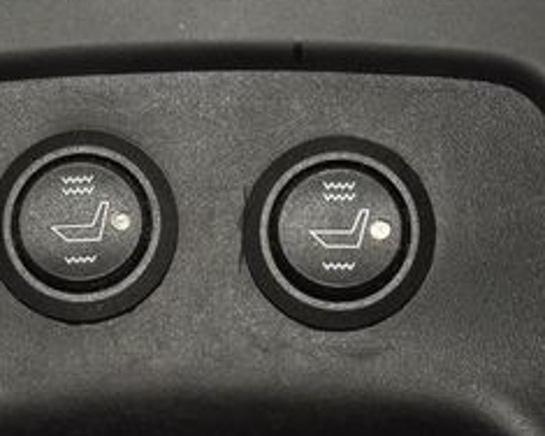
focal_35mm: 268
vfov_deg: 5.8
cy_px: 256
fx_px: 4323
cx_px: 216
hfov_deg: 7.2
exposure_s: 1/125
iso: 100
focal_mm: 70
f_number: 8
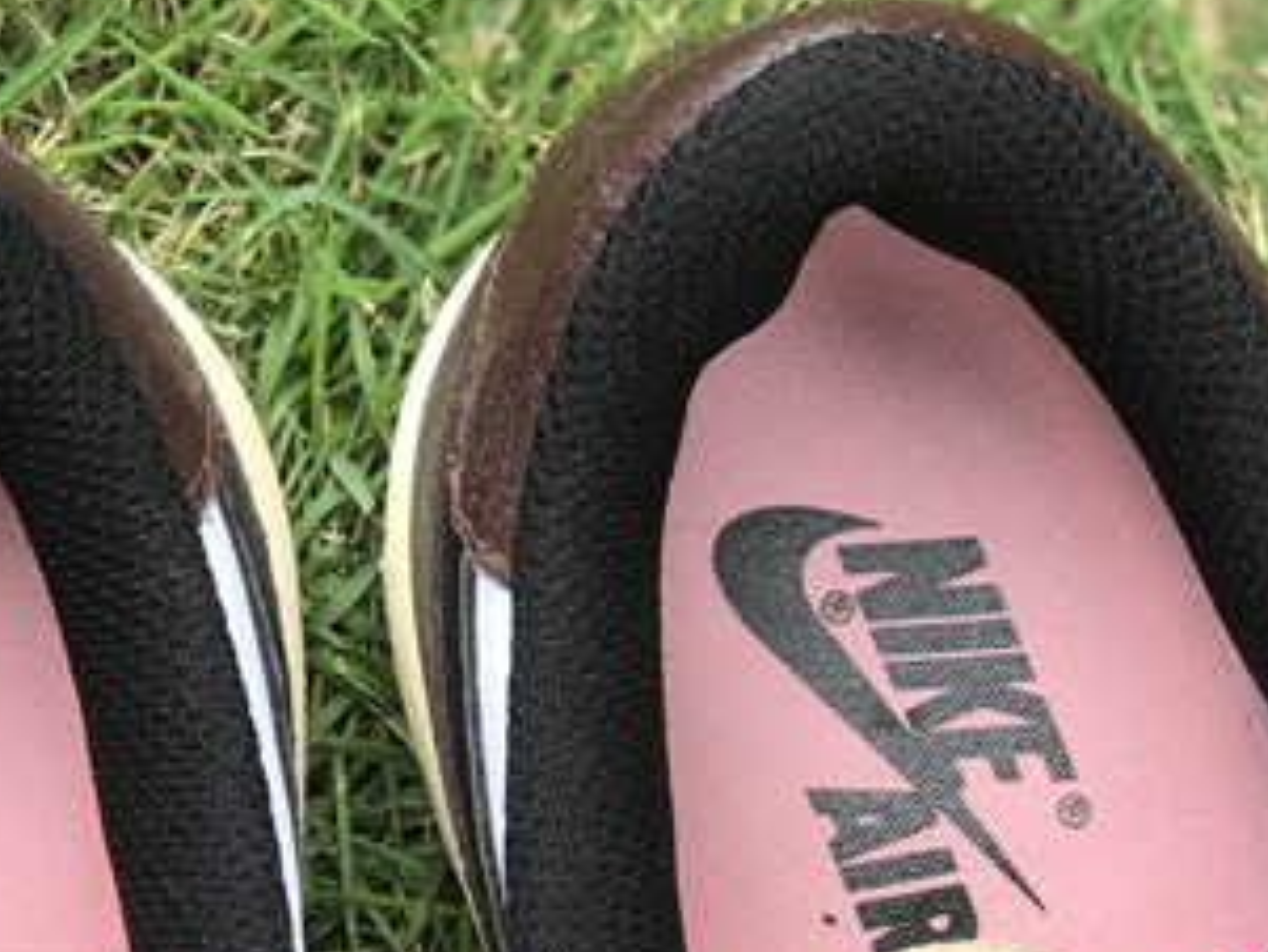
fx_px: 5130
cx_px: 413
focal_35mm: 140
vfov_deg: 10.5
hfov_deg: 14.1
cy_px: 899
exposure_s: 1/102
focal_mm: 6.6
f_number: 2.8
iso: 20
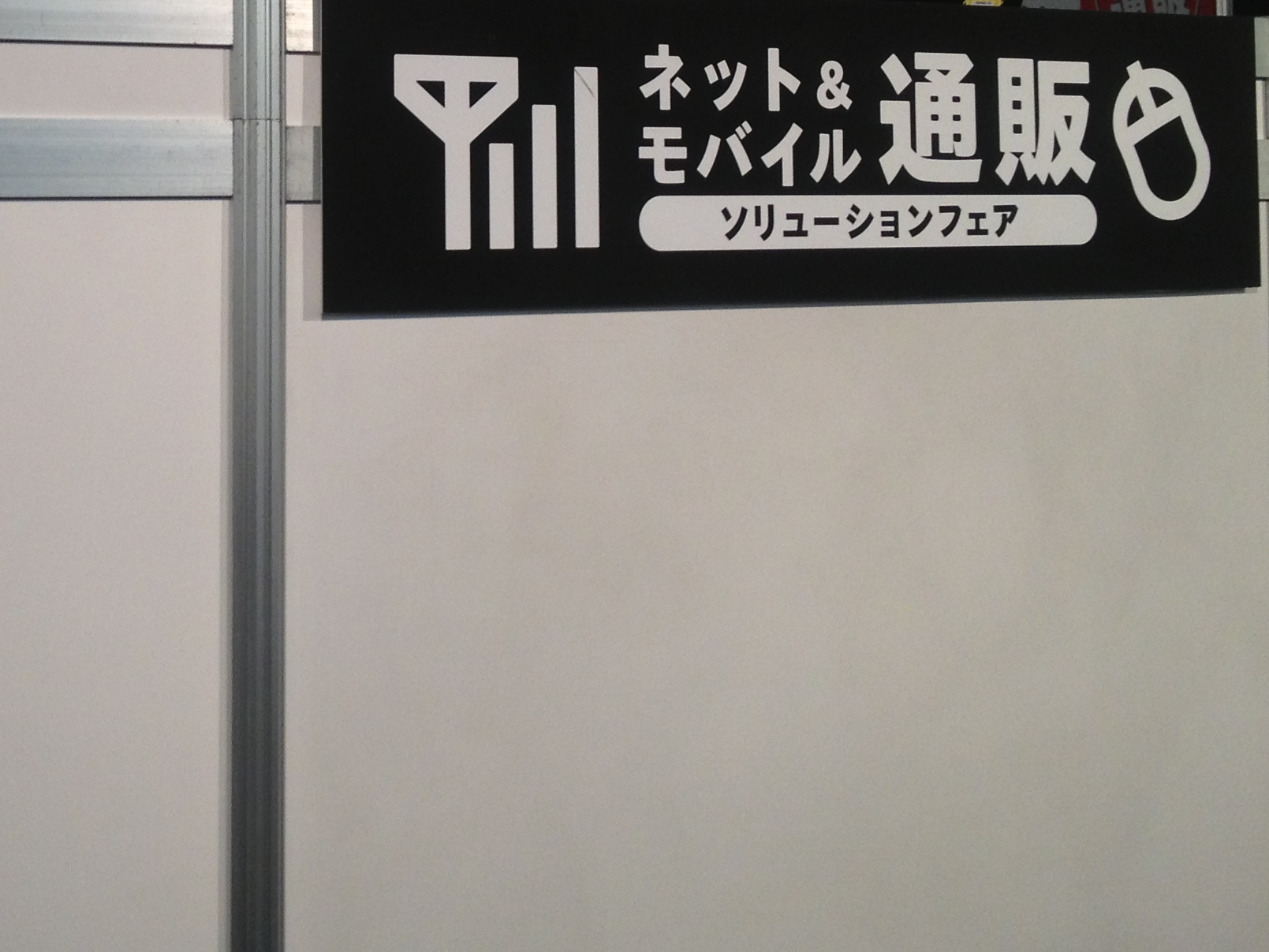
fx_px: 2603
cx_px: 207
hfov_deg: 26.7
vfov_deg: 20.2
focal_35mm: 71
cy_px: 62
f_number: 2.4
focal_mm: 4.28
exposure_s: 1/60
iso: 64
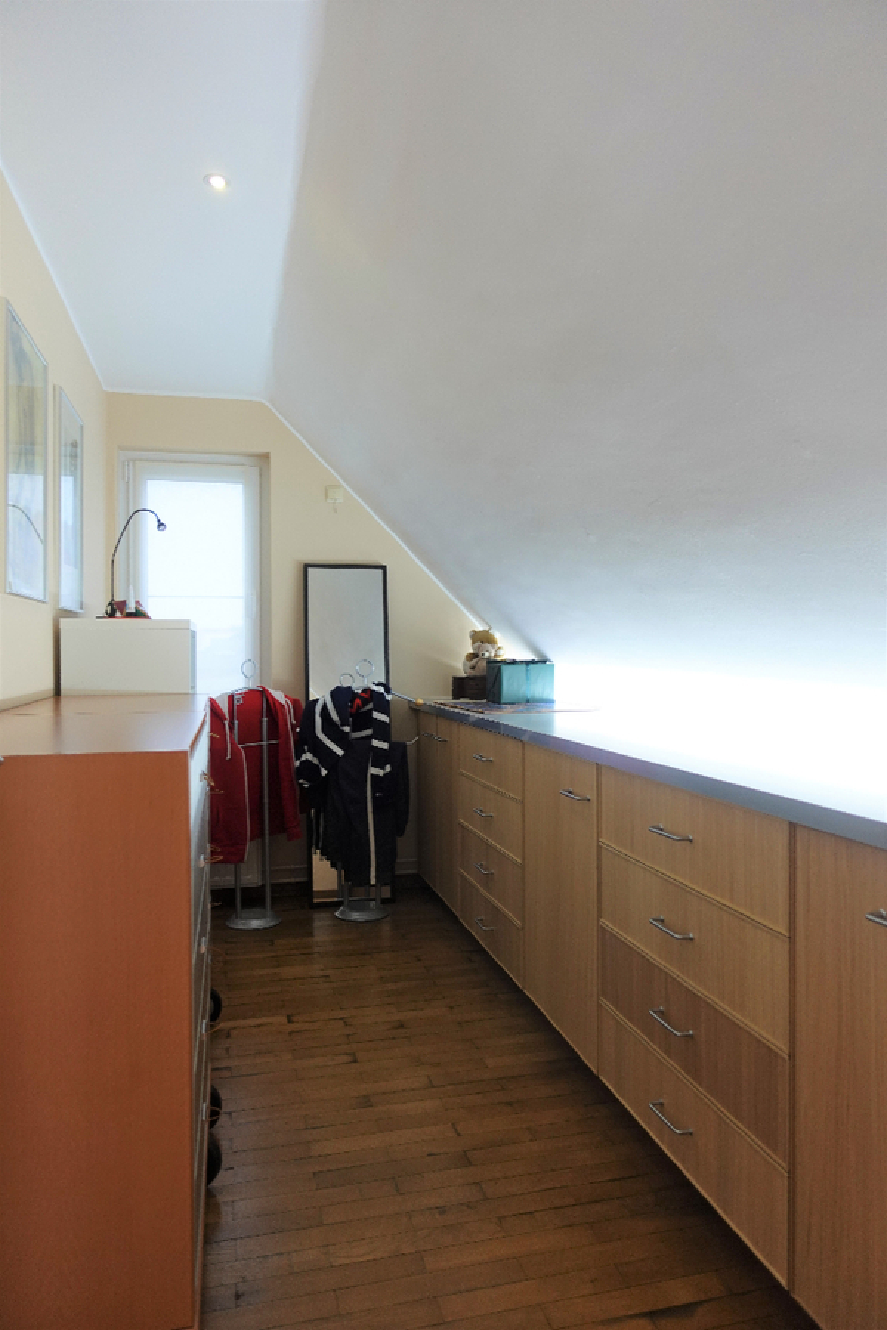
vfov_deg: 73.7
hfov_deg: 53.1
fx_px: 887
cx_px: 444
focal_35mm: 24
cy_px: 665
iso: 250
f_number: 1.8
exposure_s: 1/30
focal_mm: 8.8
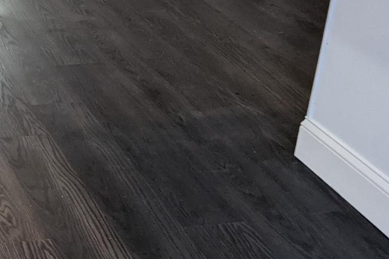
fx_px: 907
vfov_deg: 16.2
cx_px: -74
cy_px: 199
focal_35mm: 84
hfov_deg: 22.4
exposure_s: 1/30
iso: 50
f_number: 1.73
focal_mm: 4.38
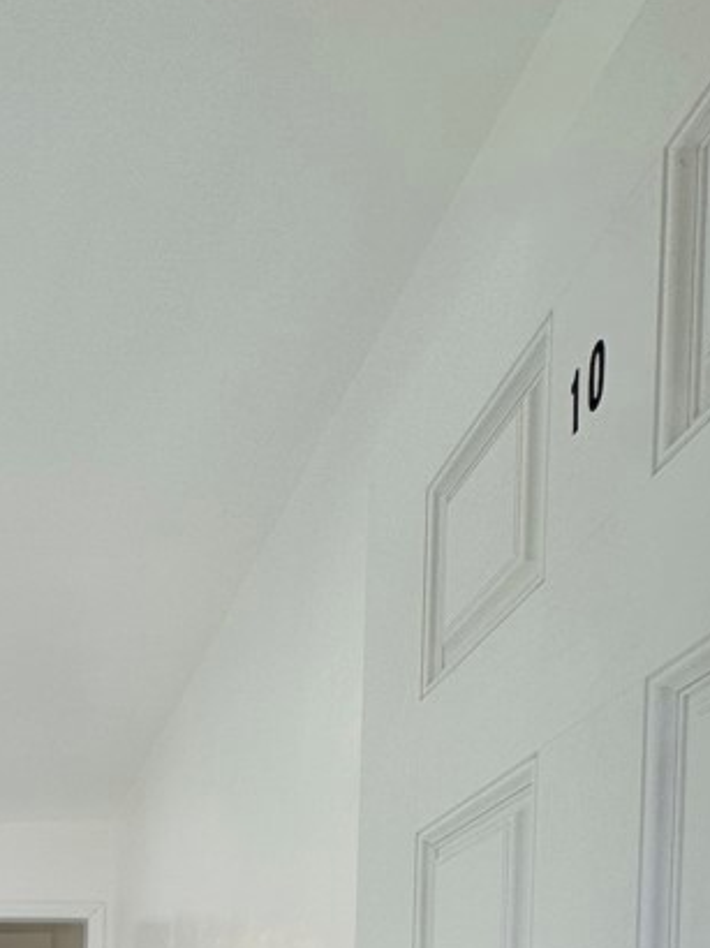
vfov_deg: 38.4
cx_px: -113
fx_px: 958
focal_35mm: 35
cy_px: 1147
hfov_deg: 33.9
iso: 40
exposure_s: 1/166
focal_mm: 2.22
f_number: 2.2
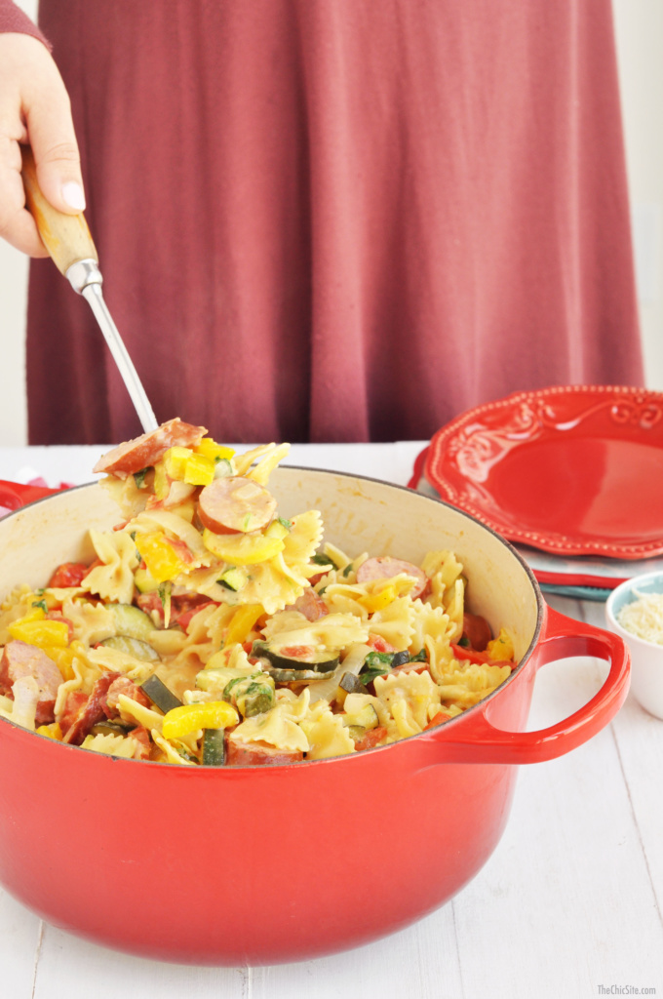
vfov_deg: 27.0
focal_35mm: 75
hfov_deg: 18.1
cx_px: 332
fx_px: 2077
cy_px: 500
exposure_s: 1/60
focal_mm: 50
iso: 320
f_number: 5.6
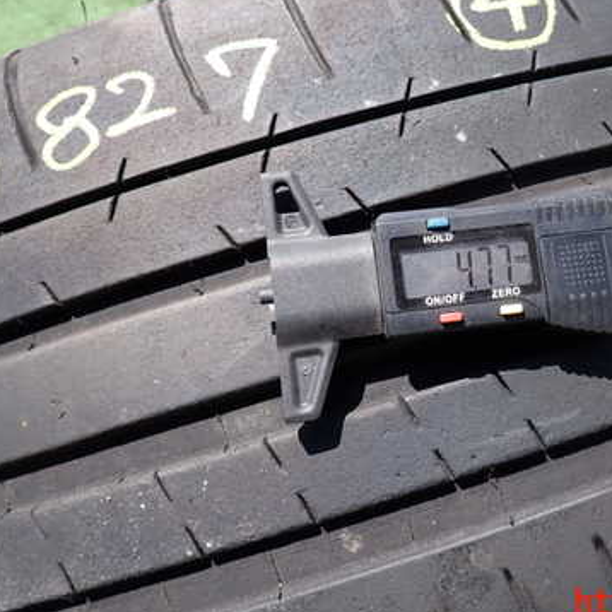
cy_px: 241
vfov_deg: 44.7
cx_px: 448
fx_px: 740
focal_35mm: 37
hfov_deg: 43.7
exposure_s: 1/500
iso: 100
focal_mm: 4.5
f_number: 2.8
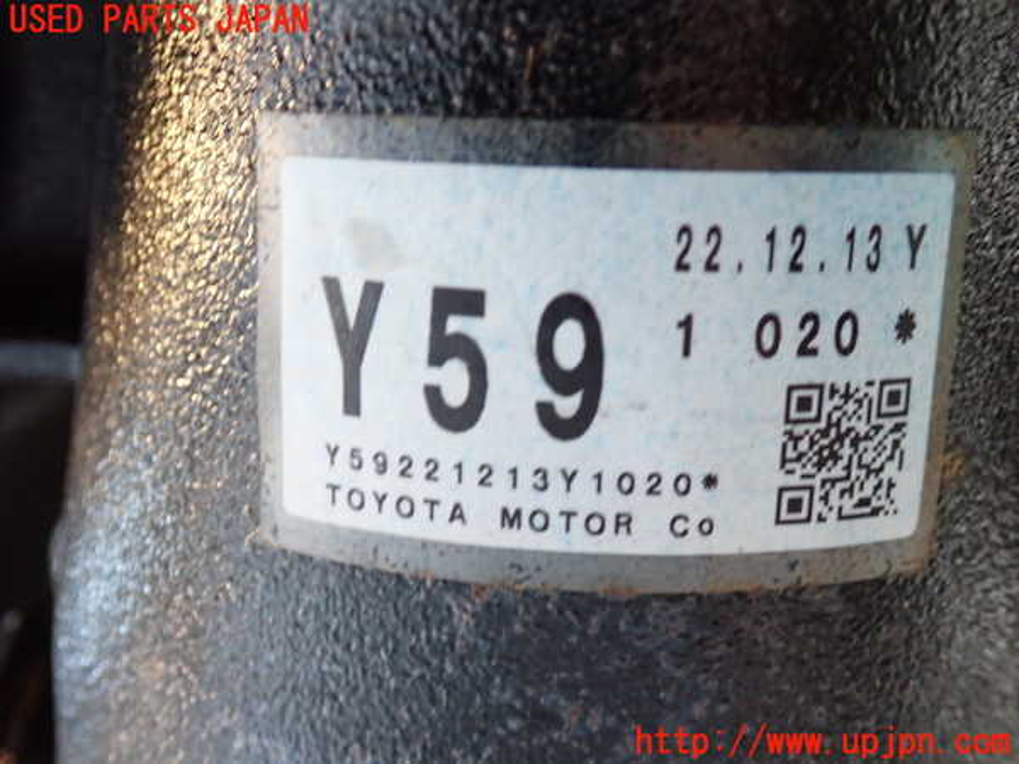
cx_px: 510
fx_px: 1119
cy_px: 382
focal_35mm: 38
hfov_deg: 49.0
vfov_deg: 37.7
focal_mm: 6.83
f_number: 2.7
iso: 800
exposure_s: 1/25
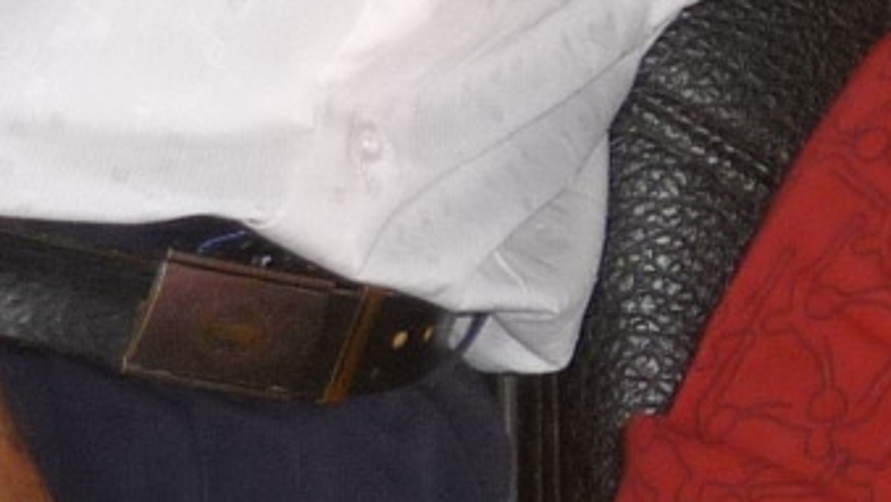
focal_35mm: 217
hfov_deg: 9.0
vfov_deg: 5.6
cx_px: 2116
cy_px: 24
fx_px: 5129
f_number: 2.8
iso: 100
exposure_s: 1/30
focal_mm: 5.5
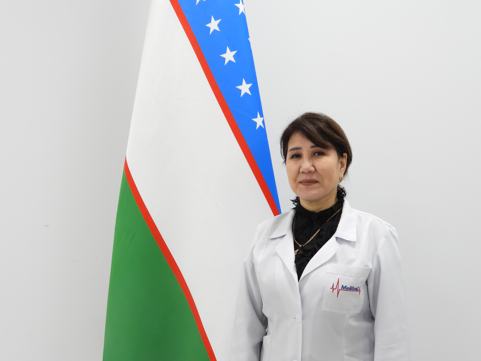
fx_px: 570
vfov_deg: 35.1
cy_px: 180
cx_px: 240
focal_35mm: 41
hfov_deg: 45.8
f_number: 3.2
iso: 160
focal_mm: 7.4
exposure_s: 1/30
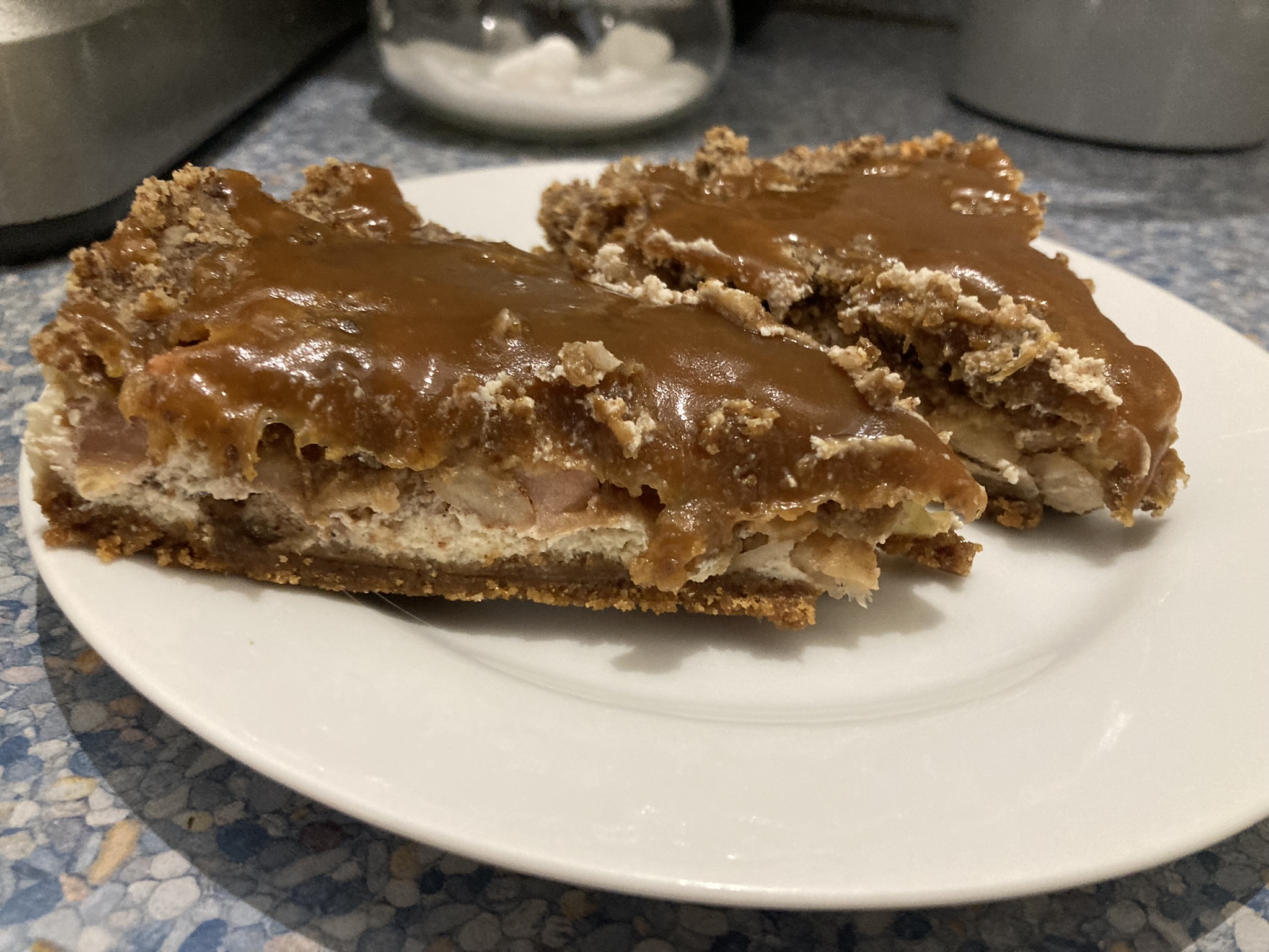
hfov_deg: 63.4
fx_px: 1026
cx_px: 634
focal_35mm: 28
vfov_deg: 49.7
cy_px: 476
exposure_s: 1/45
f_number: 1.8
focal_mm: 3.99
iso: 320
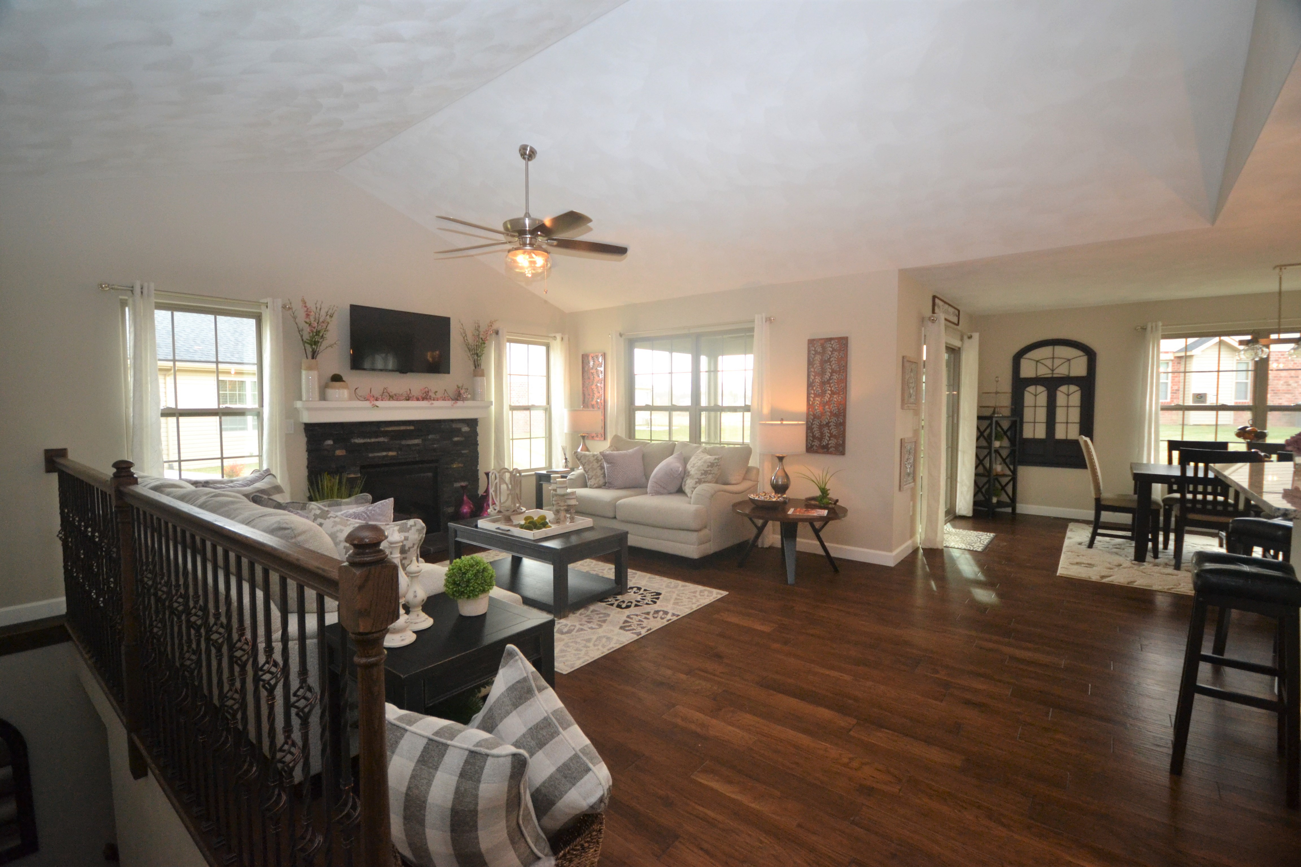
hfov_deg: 100.4
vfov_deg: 77.3
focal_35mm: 15
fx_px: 542
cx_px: 650
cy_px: 434
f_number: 4
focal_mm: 10
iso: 1400
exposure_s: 1/60
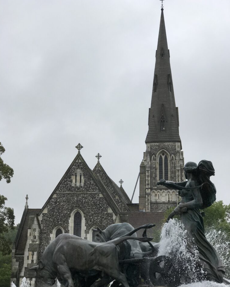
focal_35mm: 60
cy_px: 150
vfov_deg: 31.4
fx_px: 511
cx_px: 115
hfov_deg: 25.4
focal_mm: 6.6
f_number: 2.8
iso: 20
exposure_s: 1/507
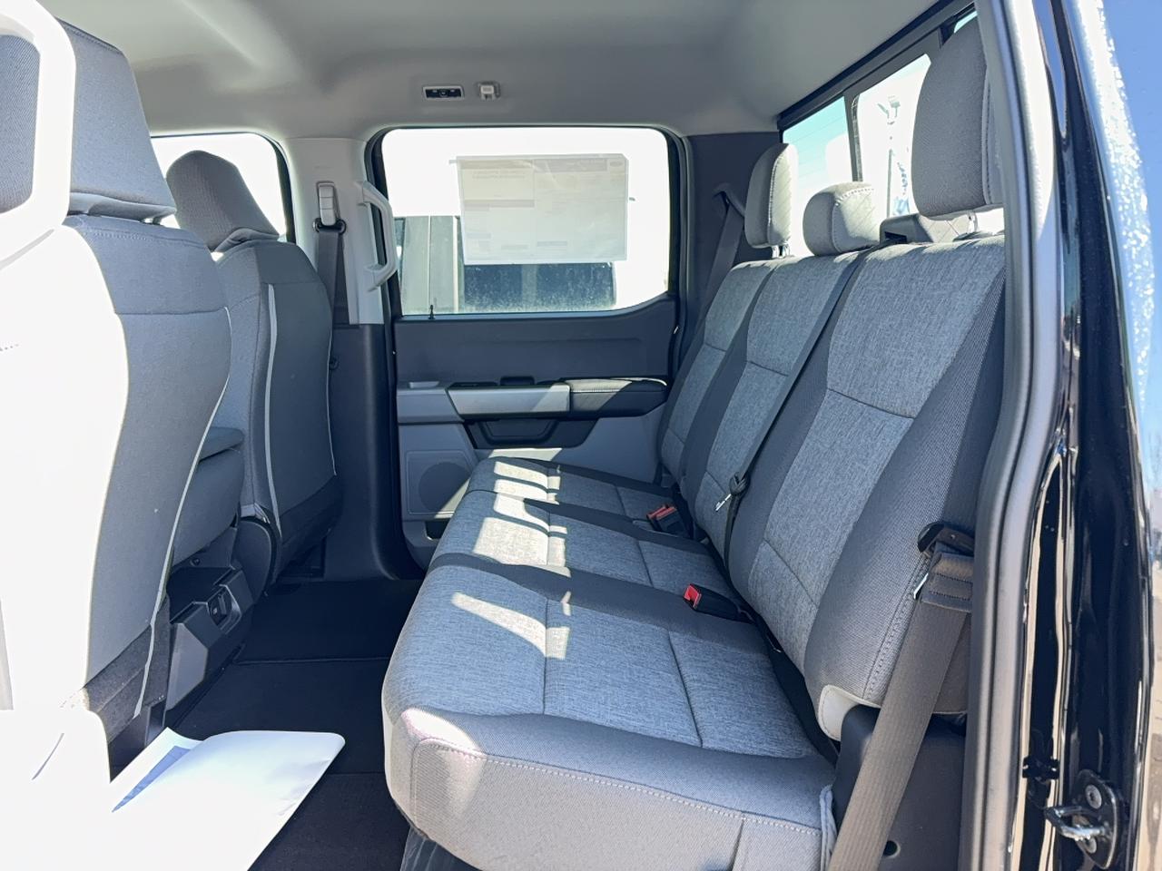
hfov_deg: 67.3
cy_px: 436
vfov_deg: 53.1
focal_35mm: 26
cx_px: 581
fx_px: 873
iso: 32
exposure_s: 1/96
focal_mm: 5.96
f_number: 1.6
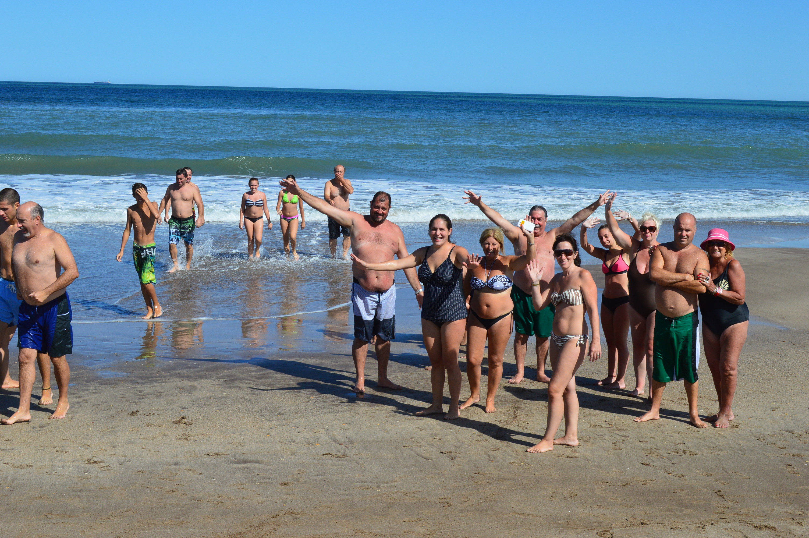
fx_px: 1179
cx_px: 404
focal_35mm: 52
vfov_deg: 25.7
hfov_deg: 37.9
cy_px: 269
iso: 360
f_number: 11
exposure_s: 1/500
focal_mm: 35
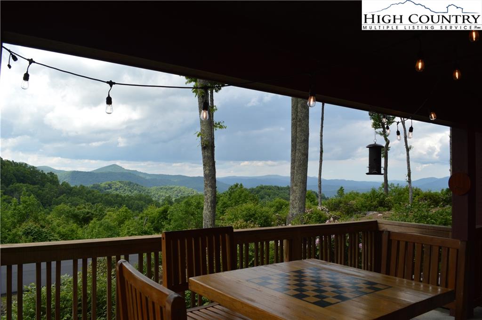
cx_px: 241
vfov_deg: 47.8
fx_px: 361
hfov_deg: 67.4
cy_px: 160
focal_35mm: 27
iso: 100
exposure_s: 1/200
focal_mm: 18
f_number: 7.1
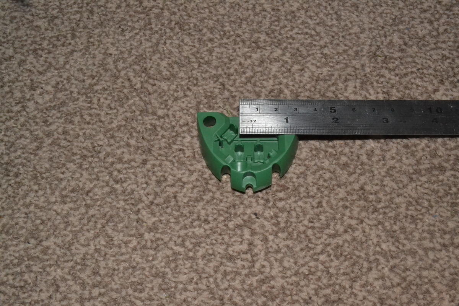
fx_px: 459
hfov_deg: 53.1
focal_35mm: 36
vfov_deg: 36.9
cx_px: 230
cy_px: 153
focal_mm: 24
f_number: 25
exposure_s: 1/60
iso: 3200
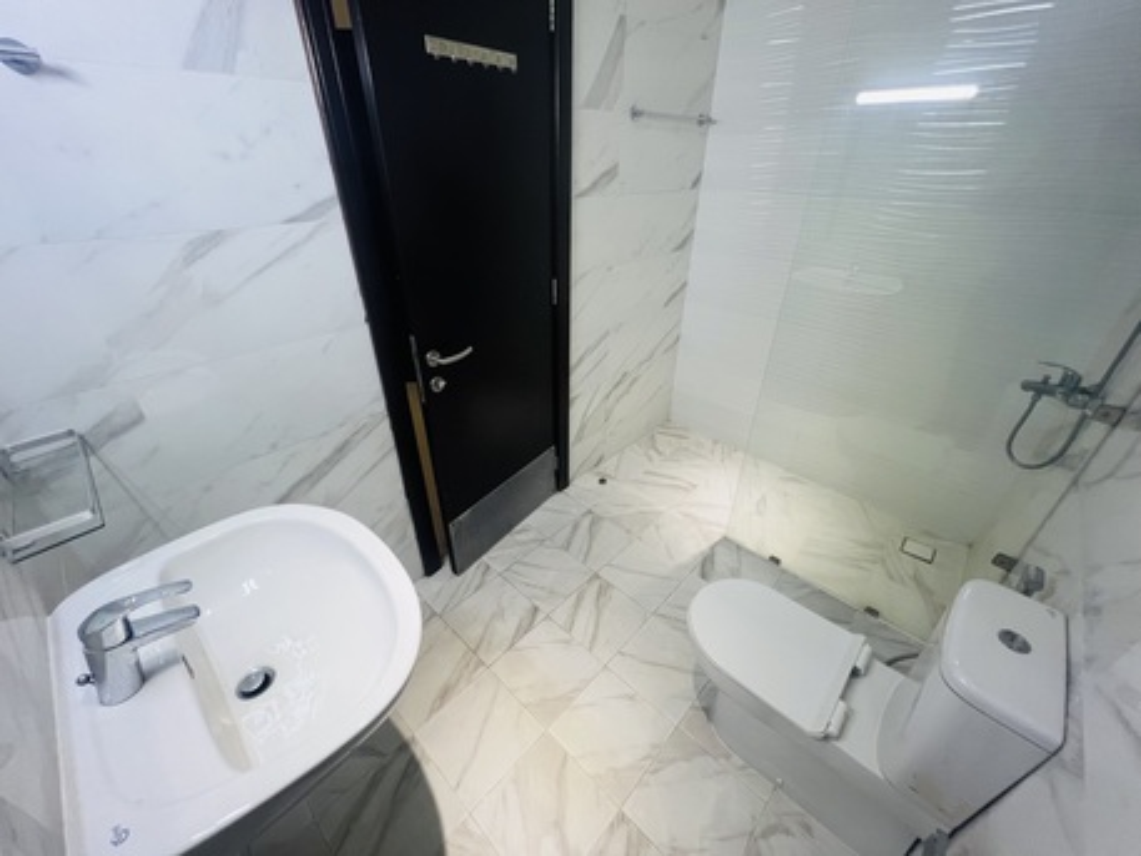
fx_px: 429
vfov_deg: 89.9
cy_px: 428
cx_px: 570
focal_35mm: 13
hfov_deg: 106.2
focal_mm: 1.57
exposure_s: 1/100
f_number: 1.8
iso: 200
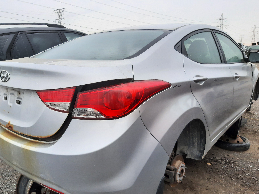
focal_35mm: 28
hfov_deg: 63.4
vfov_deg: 49.7
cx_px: 122
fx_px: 210
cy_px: 103
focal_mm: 3.92
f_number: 1.7
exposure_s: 1/100
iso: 80
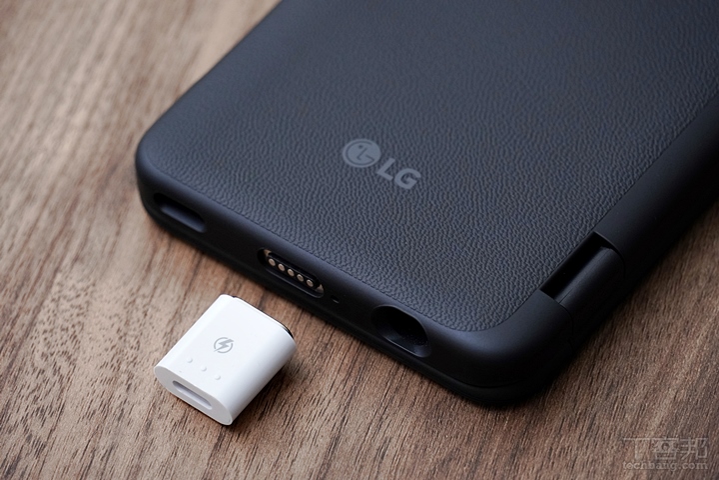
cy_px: 240
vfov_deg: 6.8
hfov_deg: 10.2
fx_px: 4044
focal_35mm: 202
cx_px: 360
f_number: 5.6
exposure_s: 1/160
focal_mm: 135
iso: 800
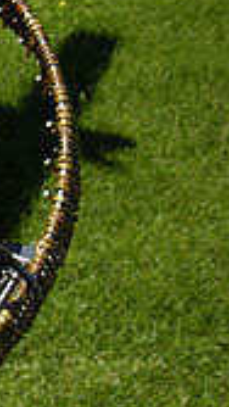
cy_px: 225
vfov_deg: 23.9
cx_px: -227
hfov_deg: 12.1
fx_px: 960
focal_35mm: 89
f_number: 5.7
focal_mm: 5.7
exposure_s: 1/262
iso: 64
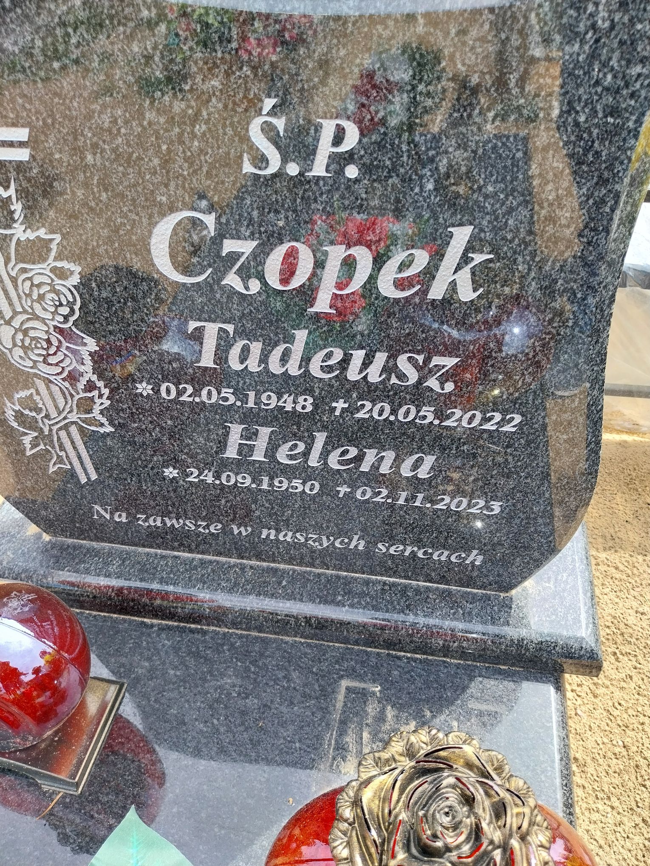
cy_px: 433
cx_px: 325
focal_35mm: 26
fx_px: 651
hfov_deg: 53.1
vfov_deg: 67.3
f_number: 1.8
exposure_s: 1/215
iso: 25
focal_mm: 4
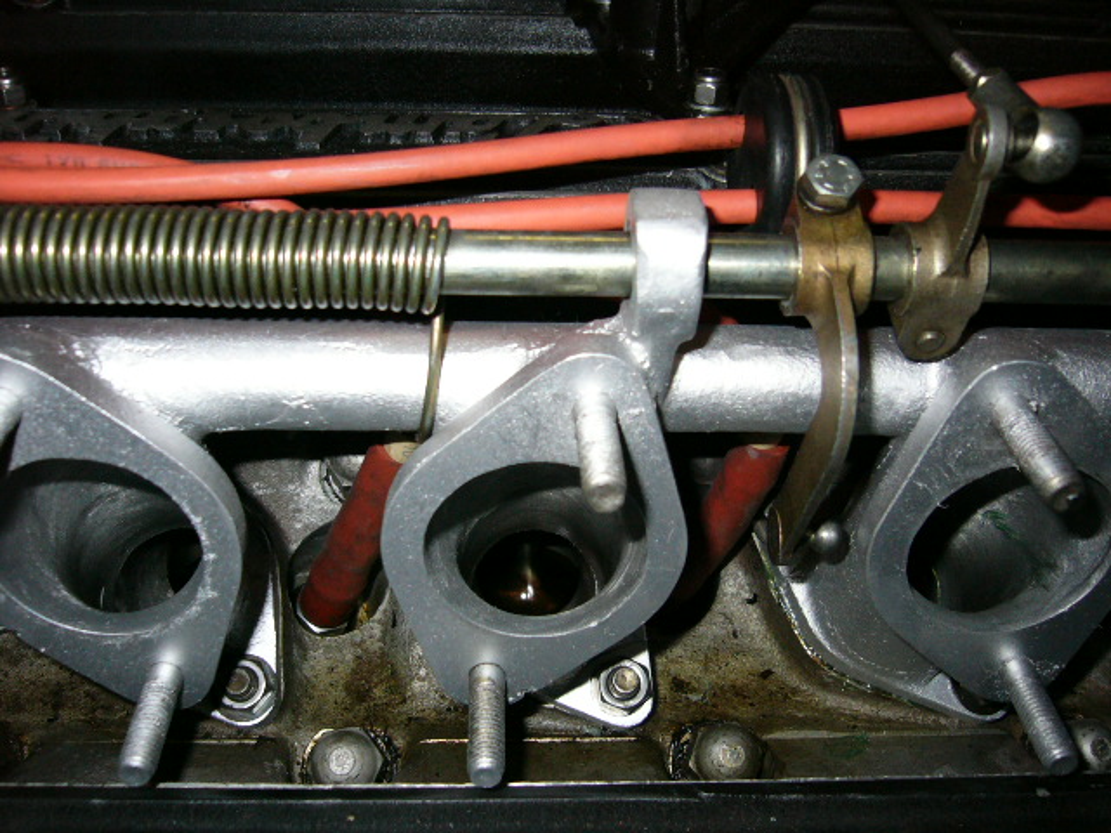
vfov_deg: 40.7
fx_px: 1123
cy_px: 416
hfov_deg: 52.6
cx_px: 556
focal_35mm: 35
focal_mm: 5.8
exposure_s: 1/60
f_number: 2.8
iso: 200
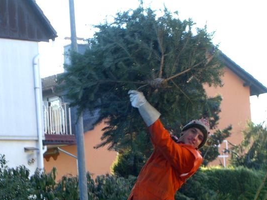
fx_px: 1149
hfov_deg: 13.2
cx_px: 100
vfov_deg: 10.0
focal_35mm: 149
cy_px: 130
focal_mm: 23.7
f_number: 5.1
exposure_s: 1/125
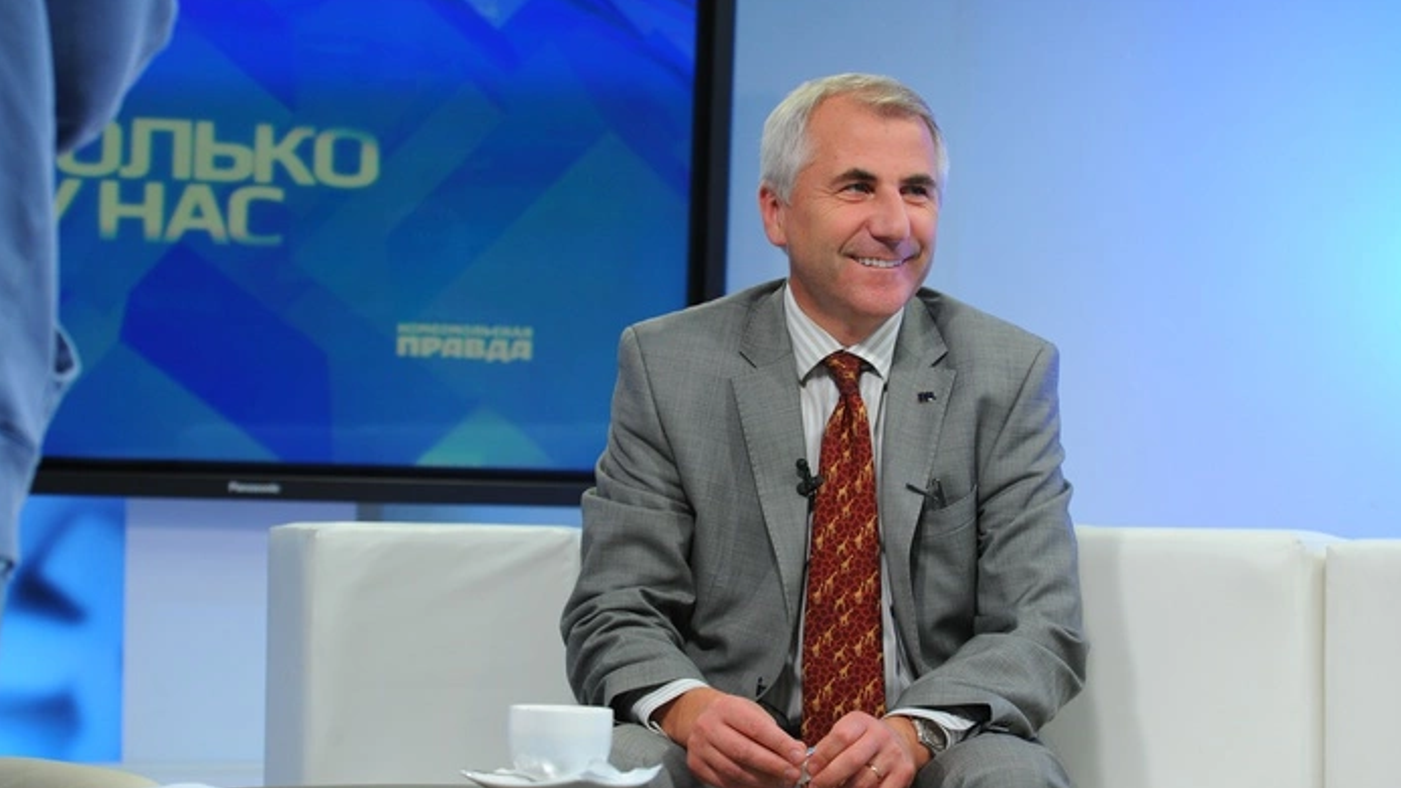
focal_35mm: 90
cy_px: 369
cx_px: 704
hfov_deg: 23.7
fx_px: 3344
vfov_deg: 13.4
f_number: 4.5
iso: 2000
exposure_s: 1/250
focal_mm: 85
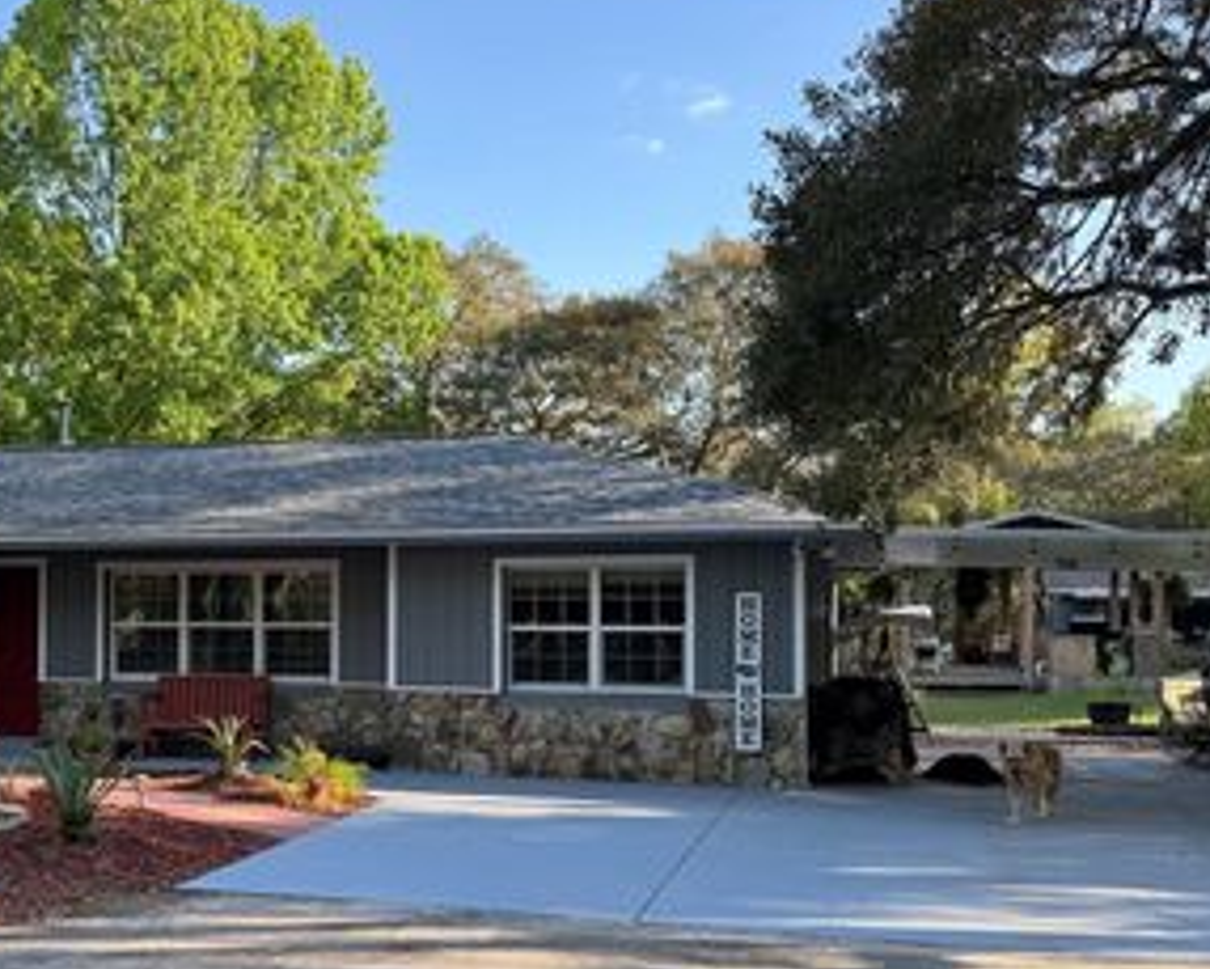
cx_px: 385
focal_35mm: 41
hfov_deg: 44.0
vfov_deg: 36.3
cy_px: 595
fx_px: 1469
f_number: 1.78
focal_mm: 6.76
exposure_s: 1/651
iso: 80
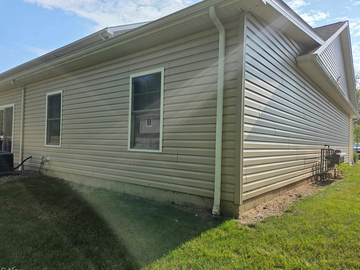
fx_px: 250
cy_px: 138
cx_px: 176
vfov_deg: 56.8
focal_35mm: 24
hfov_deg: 71.6
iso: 80
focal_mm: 5.4
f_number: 1.8
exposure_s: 1/10000
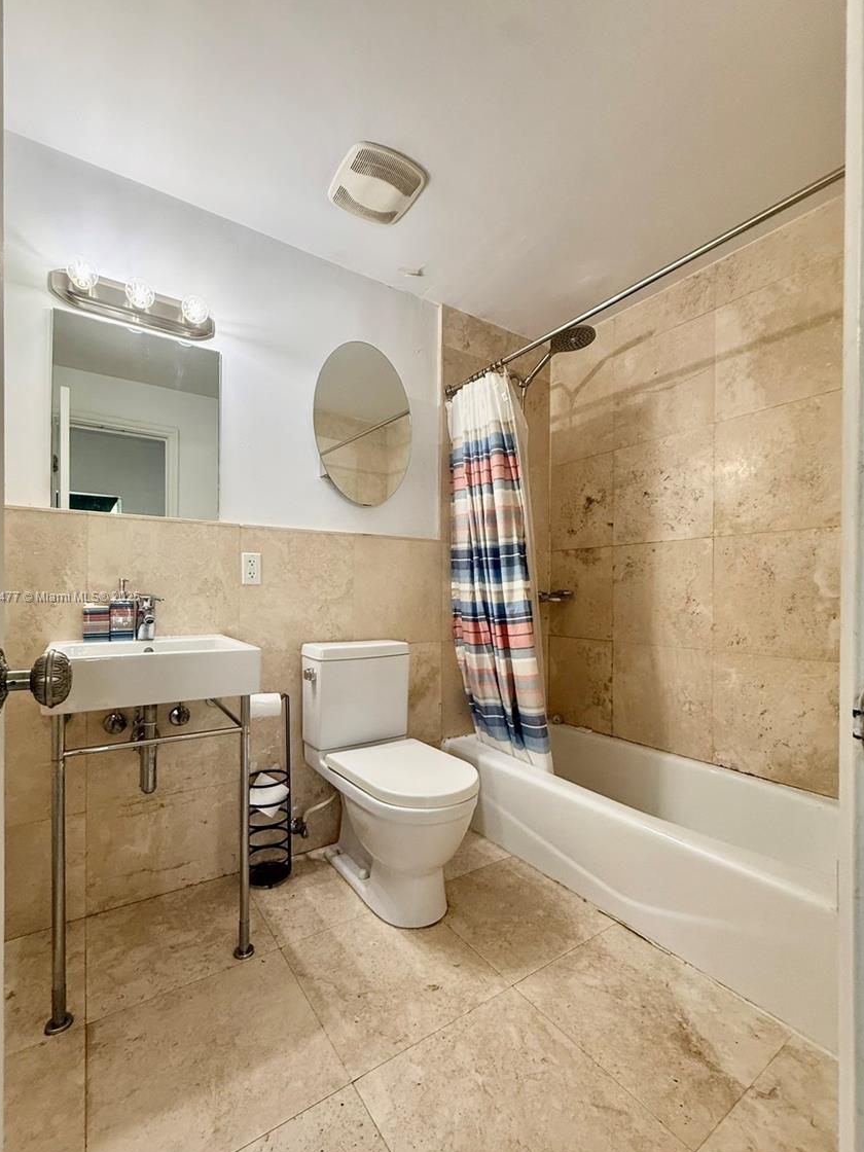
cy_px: 598
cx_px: 415
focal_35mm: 15
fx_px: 499
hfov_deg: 81.7
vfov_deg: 98.1
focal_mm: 2.22
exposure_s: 1/60
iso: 200
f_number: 2.2
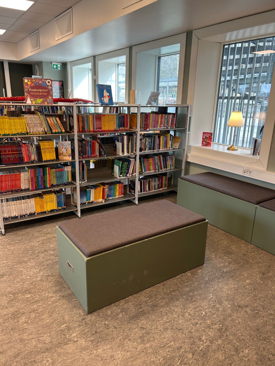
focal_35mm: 26
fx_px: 275
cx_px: 138
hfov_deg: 53.1
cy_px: 183
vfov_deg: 67.3
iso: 64
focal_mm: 5.7
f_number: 1.5
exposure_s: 1/100
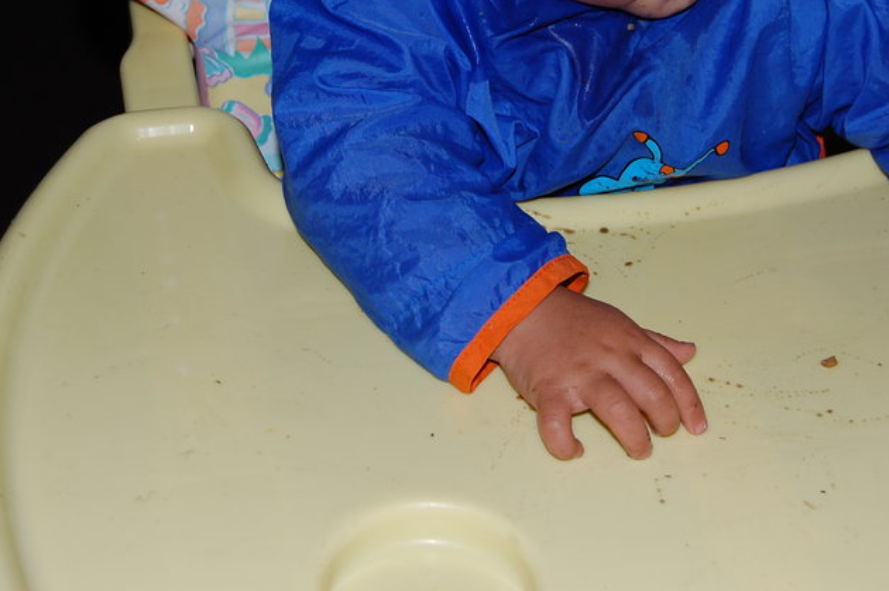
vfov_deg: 17.3
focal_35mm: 78
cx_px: 532
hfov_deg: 26.0
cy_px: 112
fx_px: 1925
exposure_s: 1/125
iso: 200
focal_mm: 32
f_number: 5.6
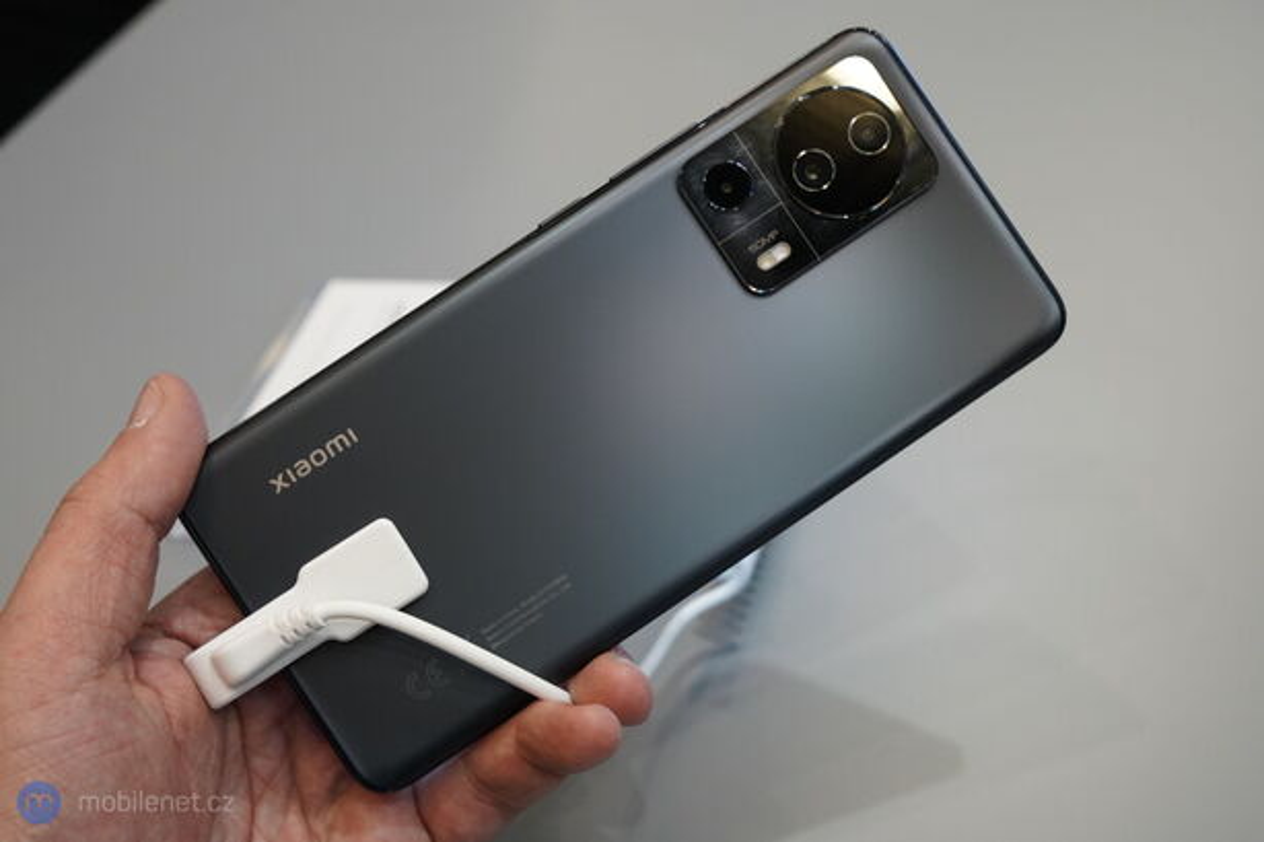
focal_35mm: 45
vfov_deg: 29.8
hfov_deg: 43.6
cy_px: 421
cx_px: 632
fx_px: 1579
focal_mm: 45
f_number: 7.1
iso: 3200
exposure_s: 1/80
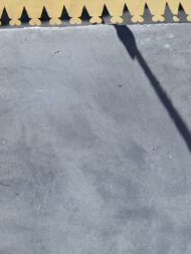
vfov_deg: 20.2
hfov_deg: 14.5
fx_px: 713
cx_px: -71
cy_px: 95
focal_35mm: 97
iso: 80
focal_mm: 6.86
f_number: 1.78
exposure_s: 1/2415
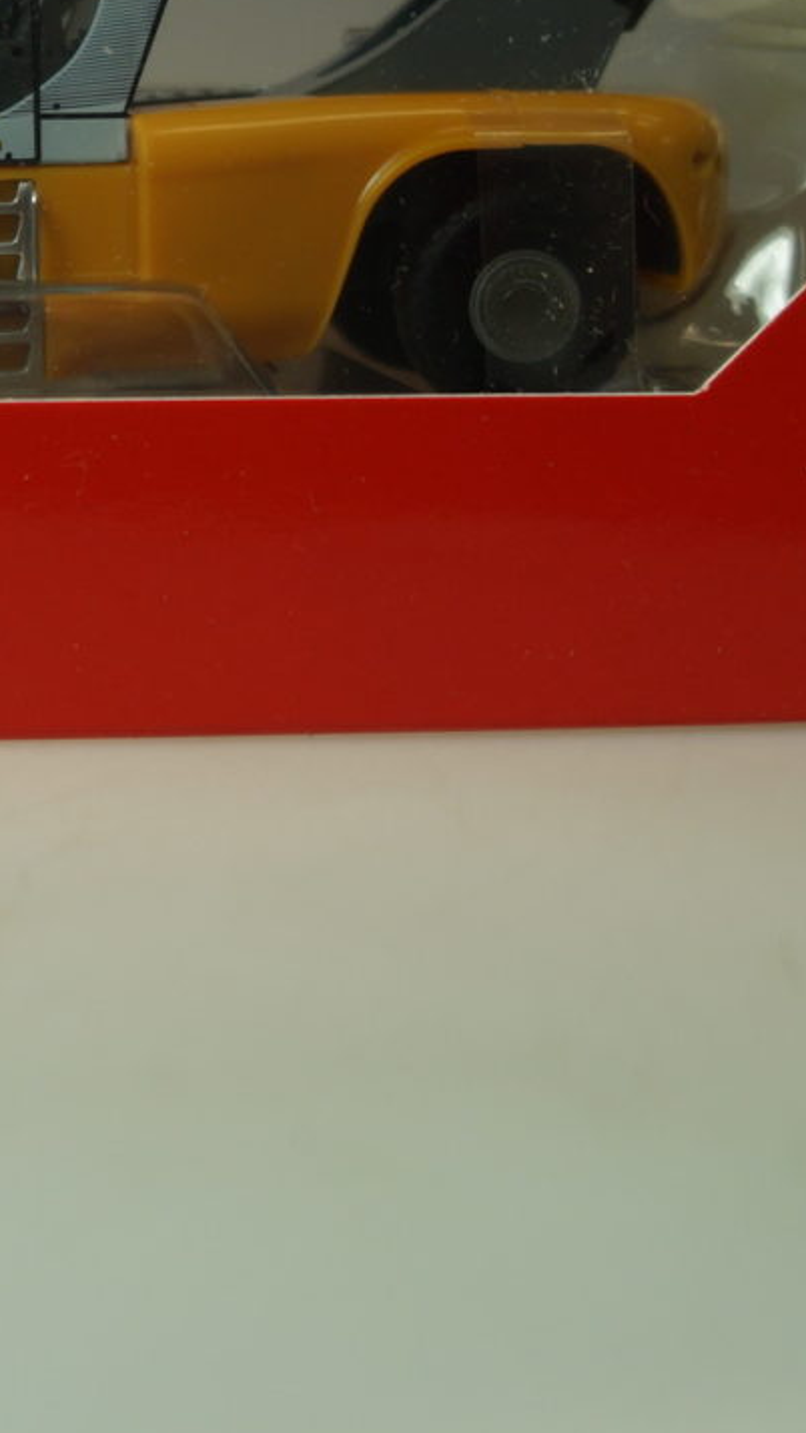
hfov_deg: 14.5
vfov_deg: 25.6
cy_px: 199
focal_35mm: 81
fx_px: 3079
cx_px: -148
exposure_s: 1/160
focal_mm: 18
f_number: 4
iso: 100
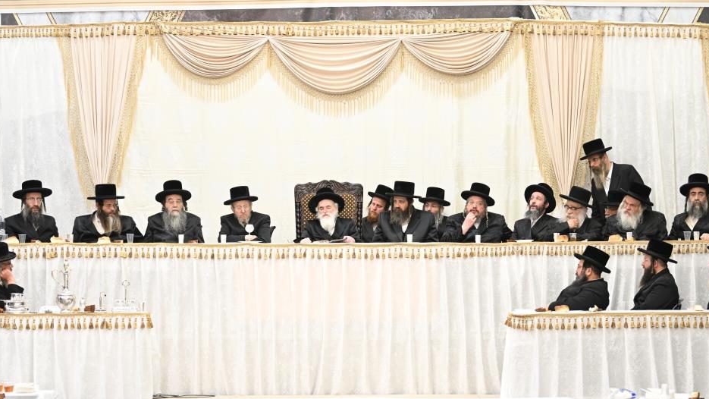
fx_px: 2200
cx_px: 343
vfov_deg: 10.4
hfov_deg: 18.3
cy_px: 235
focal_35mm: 117
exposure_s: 1/125
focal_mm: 102
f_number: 2.8
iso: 800
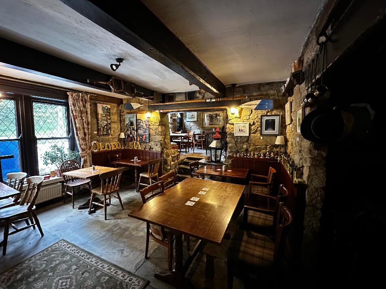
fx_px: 167
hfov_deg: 98.1
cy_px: 142
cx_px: 181
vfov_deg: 81.7
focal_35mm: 15
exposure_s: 1/34
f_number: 2.2
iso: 800
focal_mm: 2.22
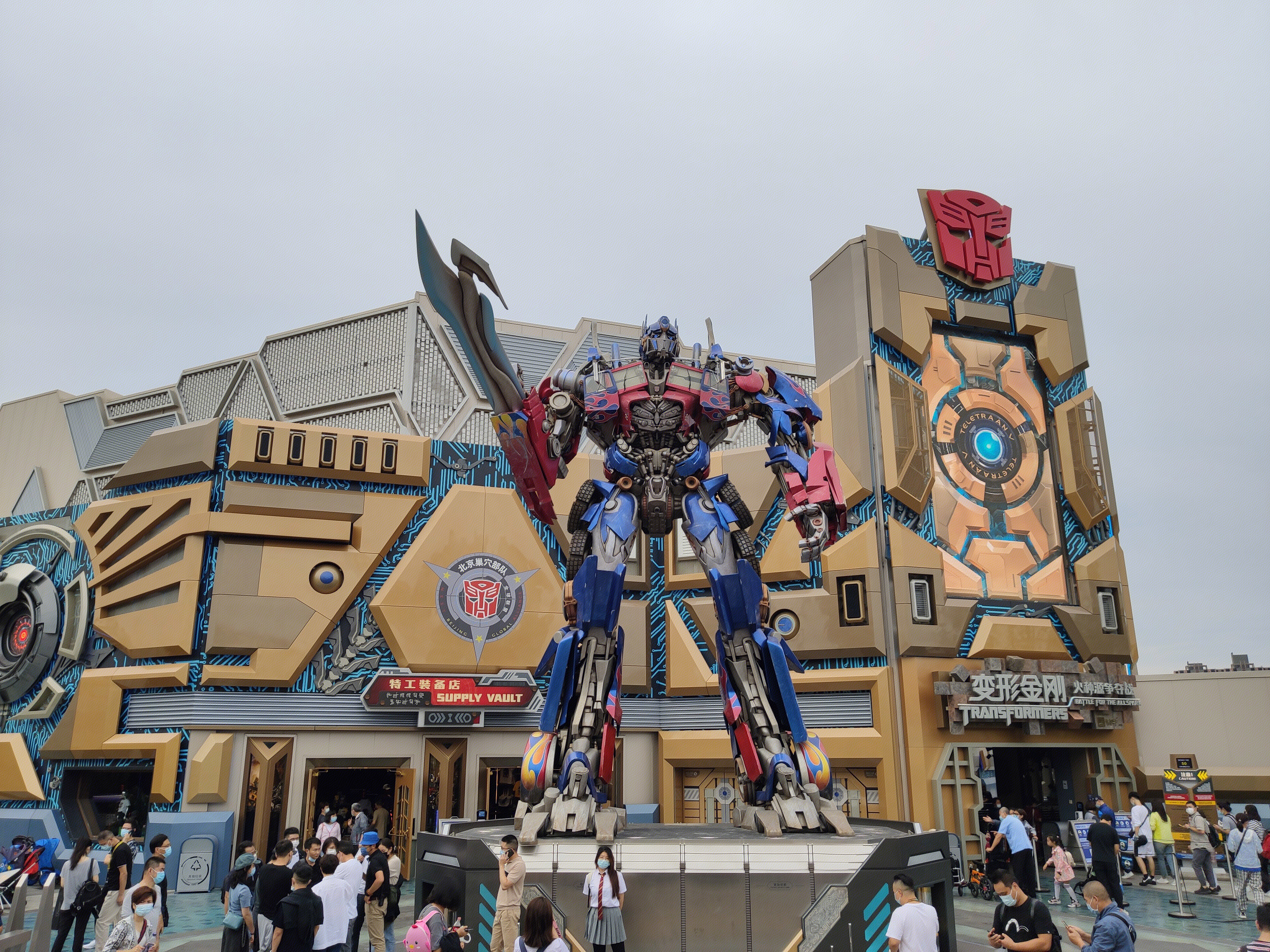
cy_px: 476
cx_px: 635
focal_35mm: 26
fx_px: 954
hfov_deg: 67.3
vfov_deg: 53.1
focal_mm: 4.75
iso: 112
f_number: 1.75
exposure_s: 1/1203
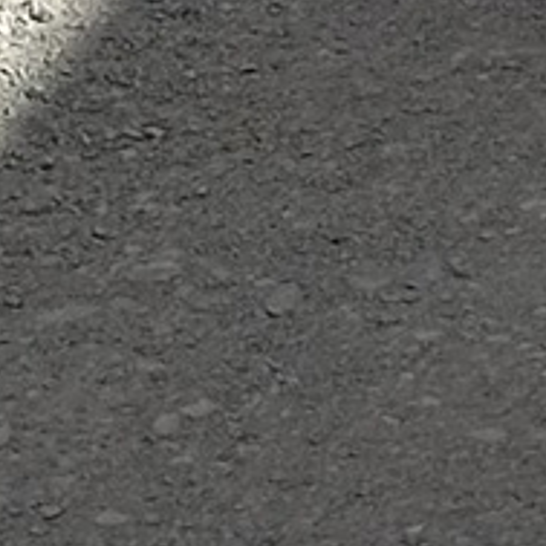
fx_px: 8012
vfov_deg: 3.6
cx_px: 1083
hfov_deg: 3.9
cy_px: -2042
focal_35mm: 449
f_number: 1.78
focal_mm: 6.86
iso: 64
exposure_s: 1/4785
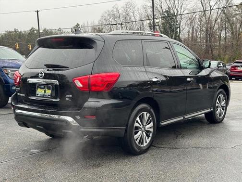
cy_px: 91
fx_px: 336
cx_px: 121
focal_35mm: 48
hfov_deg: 39.7
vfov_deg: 30.3
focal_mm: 6.76
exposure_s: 1/439
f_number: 1.78
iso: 64
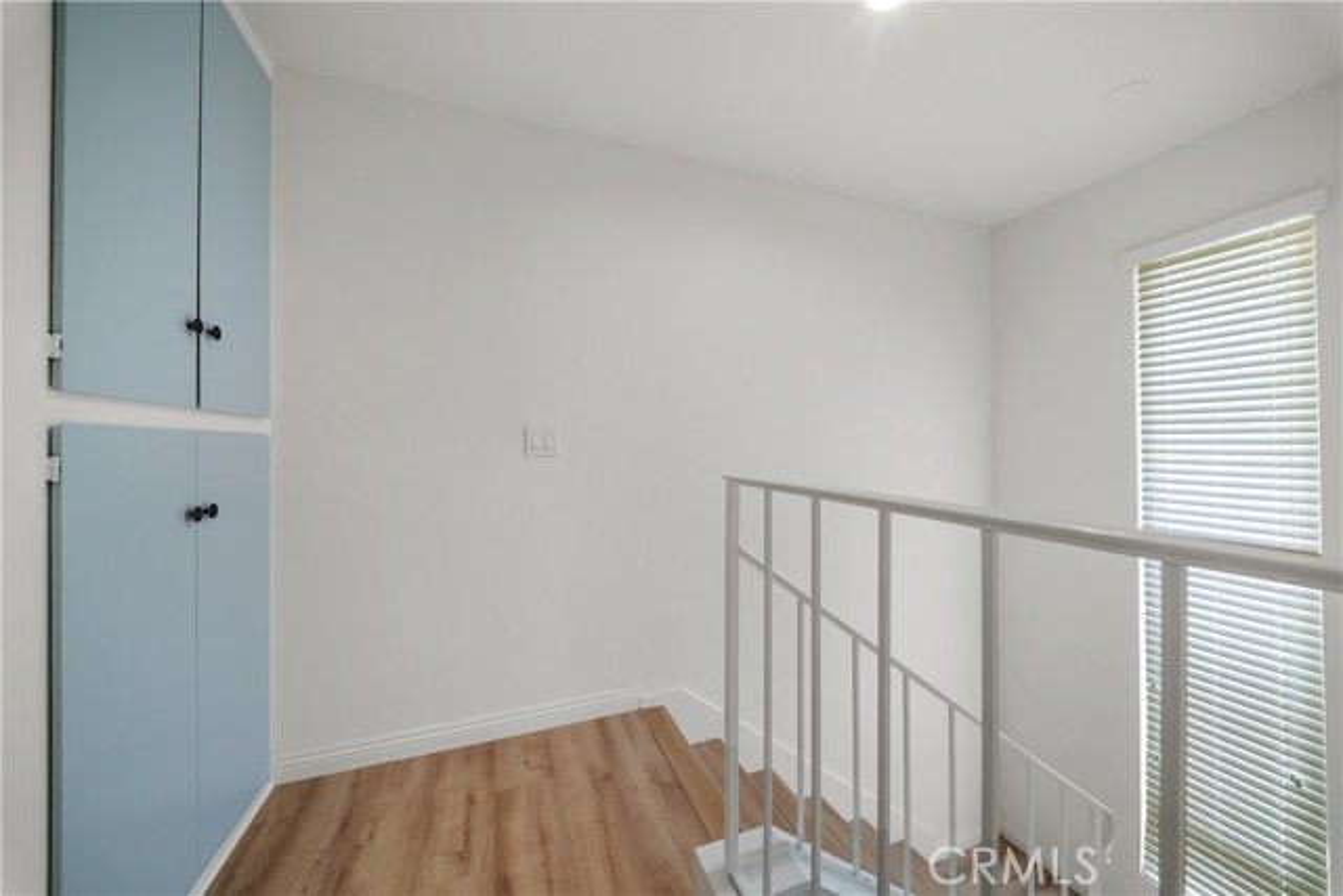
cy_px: 448
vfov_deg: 90.0
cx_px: 672
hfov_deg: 112.6
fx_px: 448
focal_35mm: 12
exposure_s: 1/1.67
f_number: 8
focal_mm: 12
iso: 80
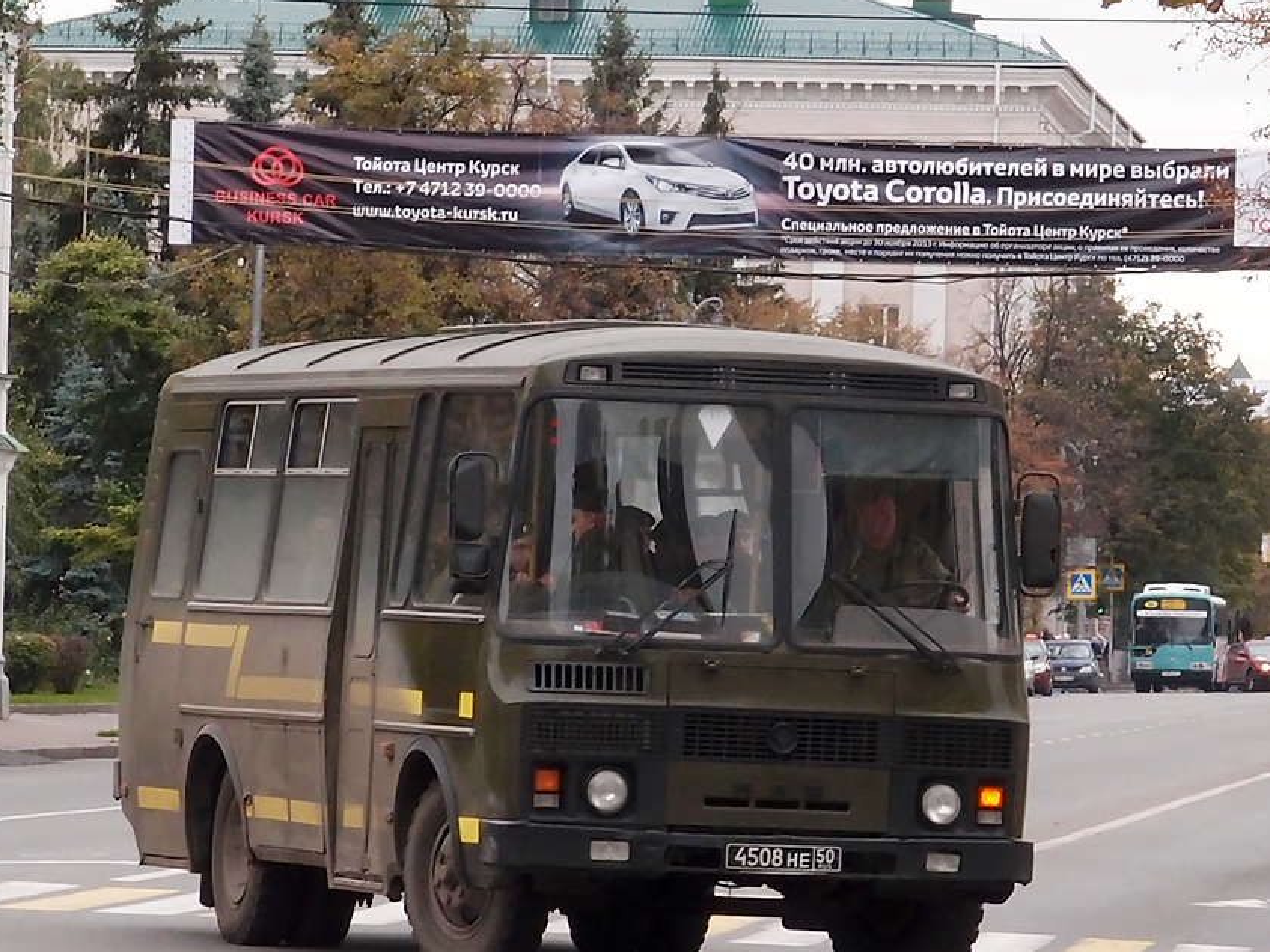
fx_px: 4989
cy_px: 497
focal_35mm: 136
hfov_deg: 14.5
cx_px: 568
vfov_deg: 10.9
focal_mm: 24
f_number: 5
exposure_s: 1/320
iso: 125
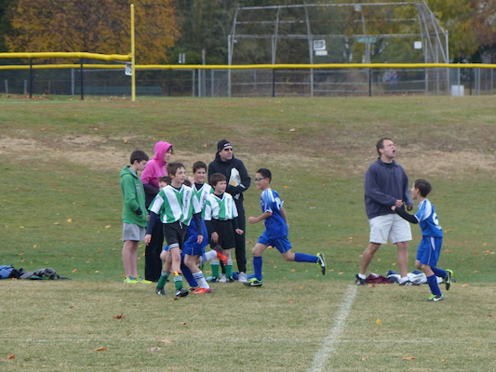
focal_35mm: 268
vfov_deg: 5.5
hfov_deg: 7.4
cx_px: 248
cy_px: 186
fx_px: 3841
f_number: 2.8
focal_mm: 48.3
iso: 250
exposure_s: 1/500
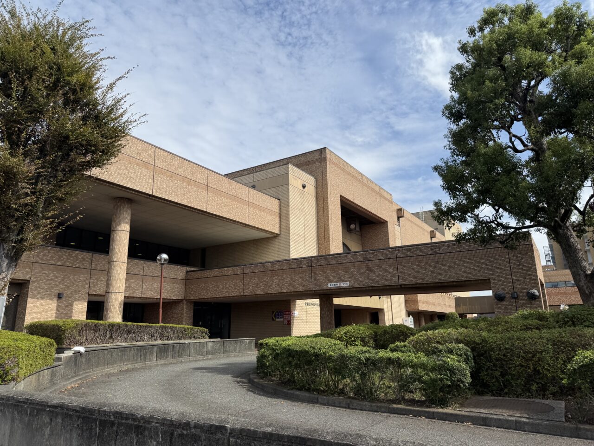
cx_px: 297
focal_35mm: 24
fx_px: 412
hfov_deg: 71.6
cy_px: 223
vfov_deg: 56.8
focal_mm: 6.76
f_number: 1.78
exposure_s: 1/6173
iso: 80
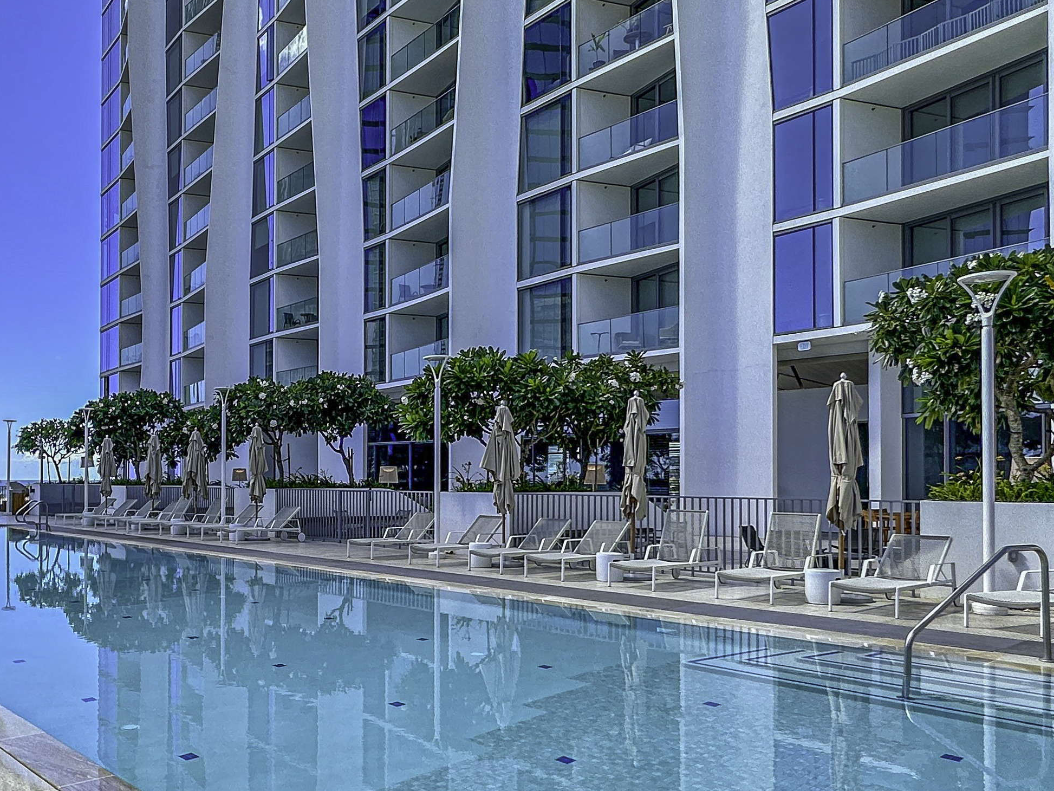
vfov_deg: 48.0
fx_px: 883
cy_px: 473
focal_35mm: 29
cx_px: 310
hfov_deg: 59.5
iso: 40
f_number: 2.2
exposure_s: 1/1100
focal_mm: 2.22
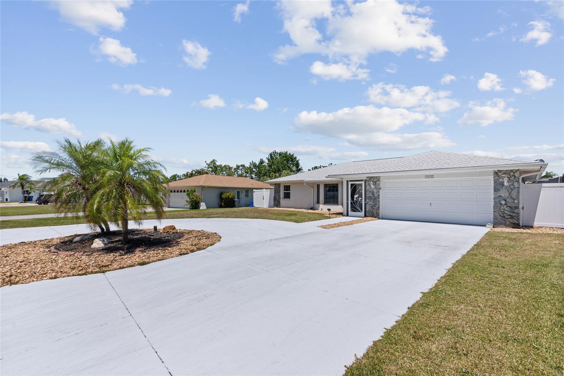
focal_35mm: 16
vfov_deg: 73.8
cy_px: 188
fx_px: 251
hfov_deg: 96.7
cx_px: 282
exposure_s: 1/160
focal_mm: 16
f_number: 8
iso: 100
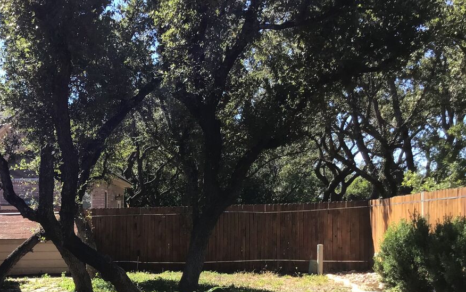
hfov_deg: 36.7
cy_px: 253
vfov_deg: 23.5
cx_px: 121
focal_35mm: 54
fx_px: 686
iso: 25
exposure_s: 1/433
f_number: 2.4
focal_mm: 3.3
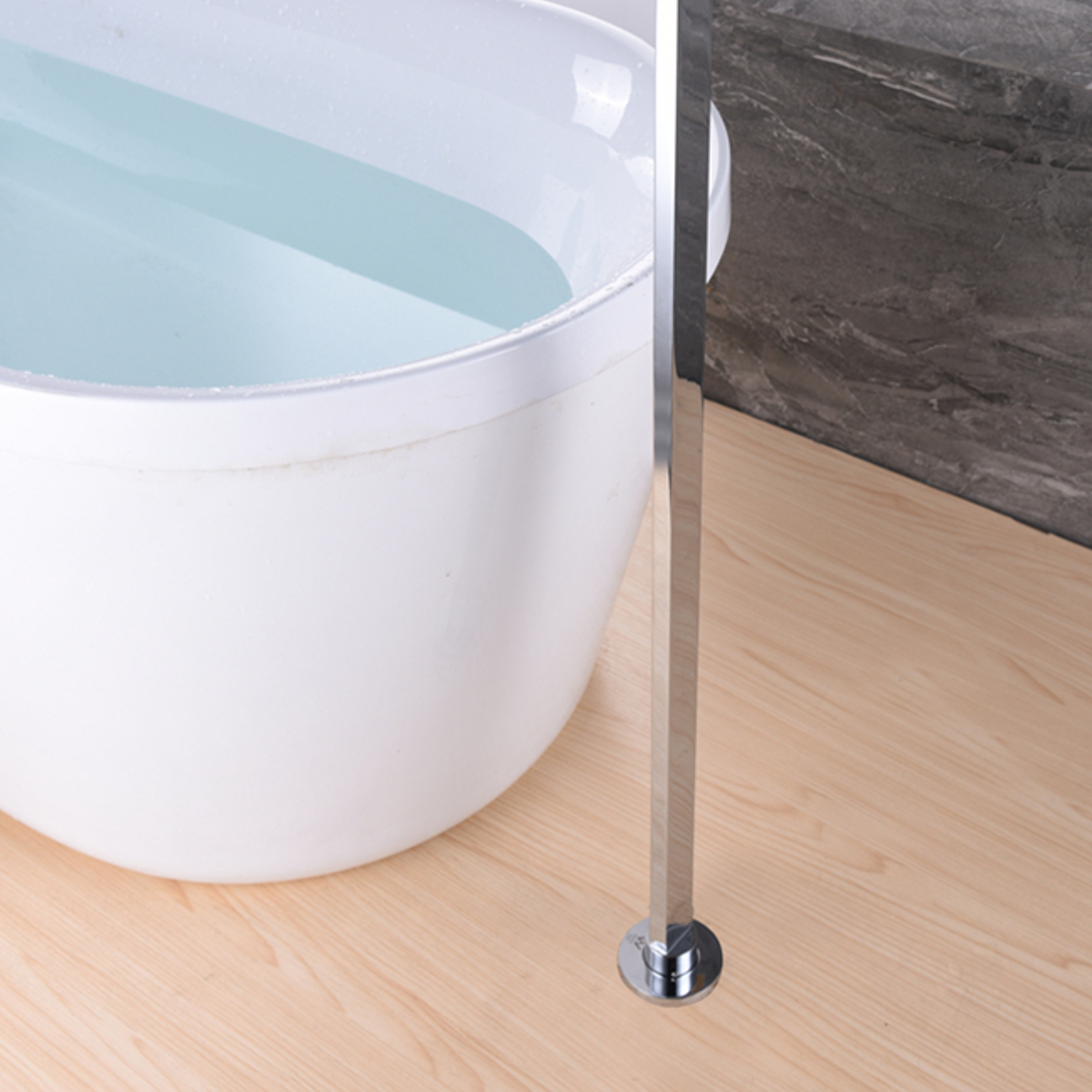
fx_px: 1892
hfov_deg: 32.2
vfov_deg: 31.8
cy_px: 305
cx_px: 597
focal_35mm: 53
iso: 64
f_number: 9
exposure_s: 1/160
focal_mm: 36
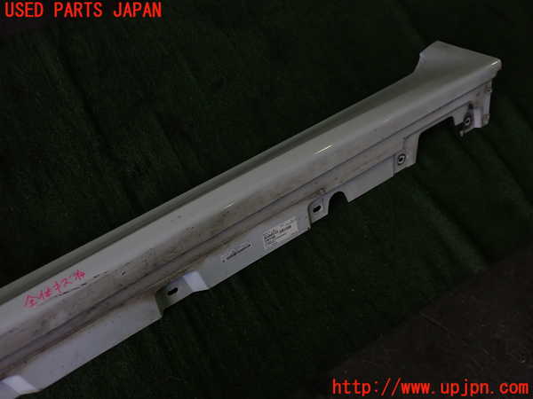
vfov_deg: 46.8
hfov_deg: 60.0
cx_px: 266
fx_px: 462
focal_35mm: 30
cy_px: 200
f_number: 2.3
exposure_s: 1/60
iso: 160
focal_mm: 5.4
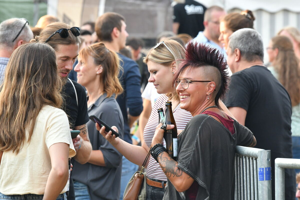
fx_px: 2500
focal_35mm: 300
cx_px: 150
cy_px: 100
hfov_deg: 6.9
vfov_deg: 4.6
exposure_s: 1/250
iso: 1250
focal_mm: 200
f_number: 8
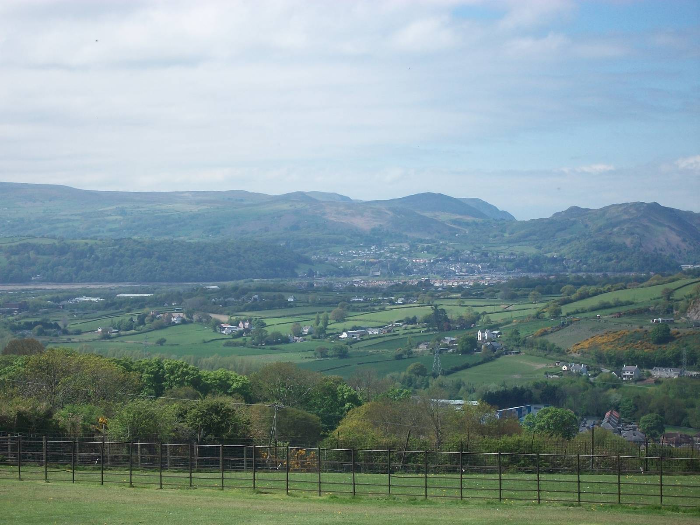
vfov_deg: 15.4
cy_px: 262
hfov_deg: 20.4
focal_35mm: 96
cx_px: 350
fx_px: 1941
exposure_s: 1/500
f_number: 5.2
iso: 80
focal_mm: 17.1
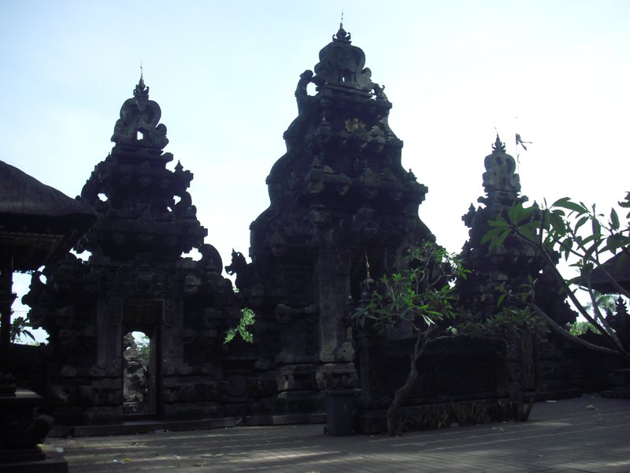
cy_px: 236
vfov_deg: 37.7
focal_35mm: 38
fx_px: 692
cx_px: 315
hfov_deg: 49.0
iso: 100
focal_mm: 6.2
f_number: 8
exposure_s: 1/100
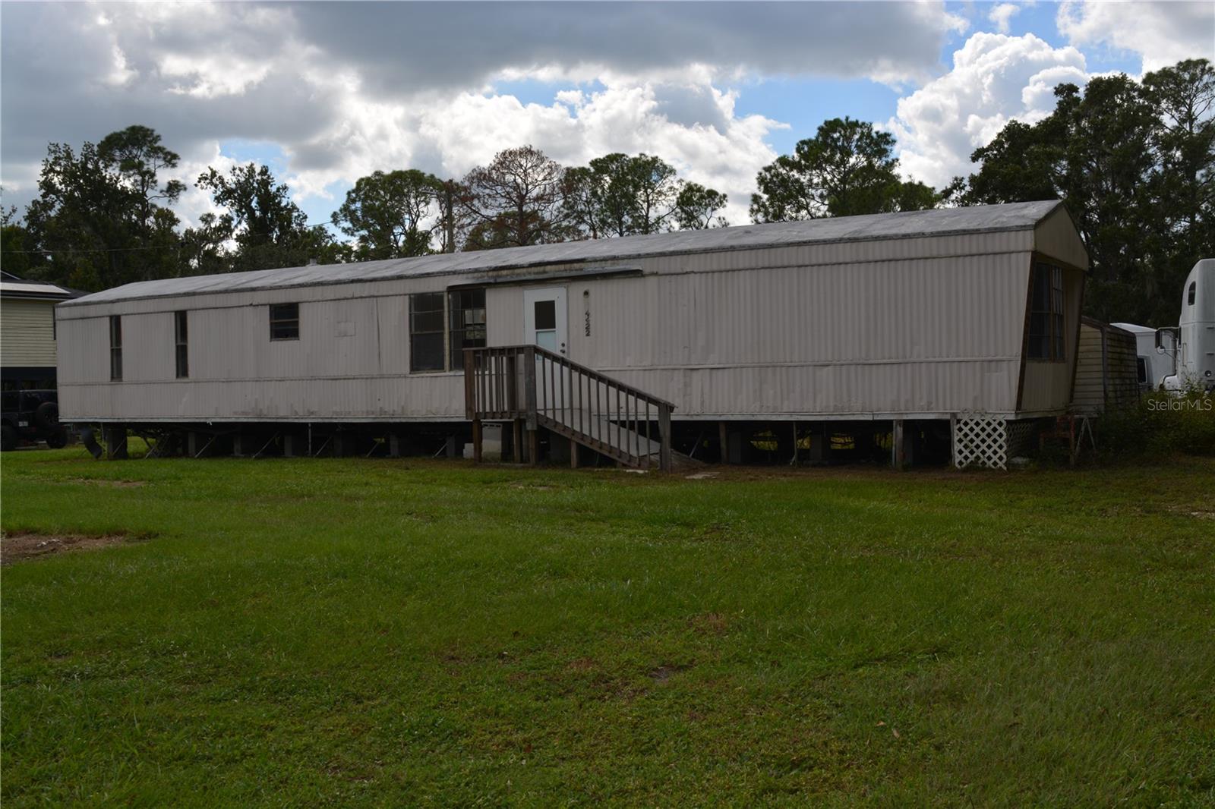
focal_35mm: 36
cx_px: 608
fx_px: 1215
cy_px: 404
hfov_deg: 53.1
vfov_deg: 36.9
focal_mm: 24
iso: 100
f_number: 10
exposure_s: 1/200
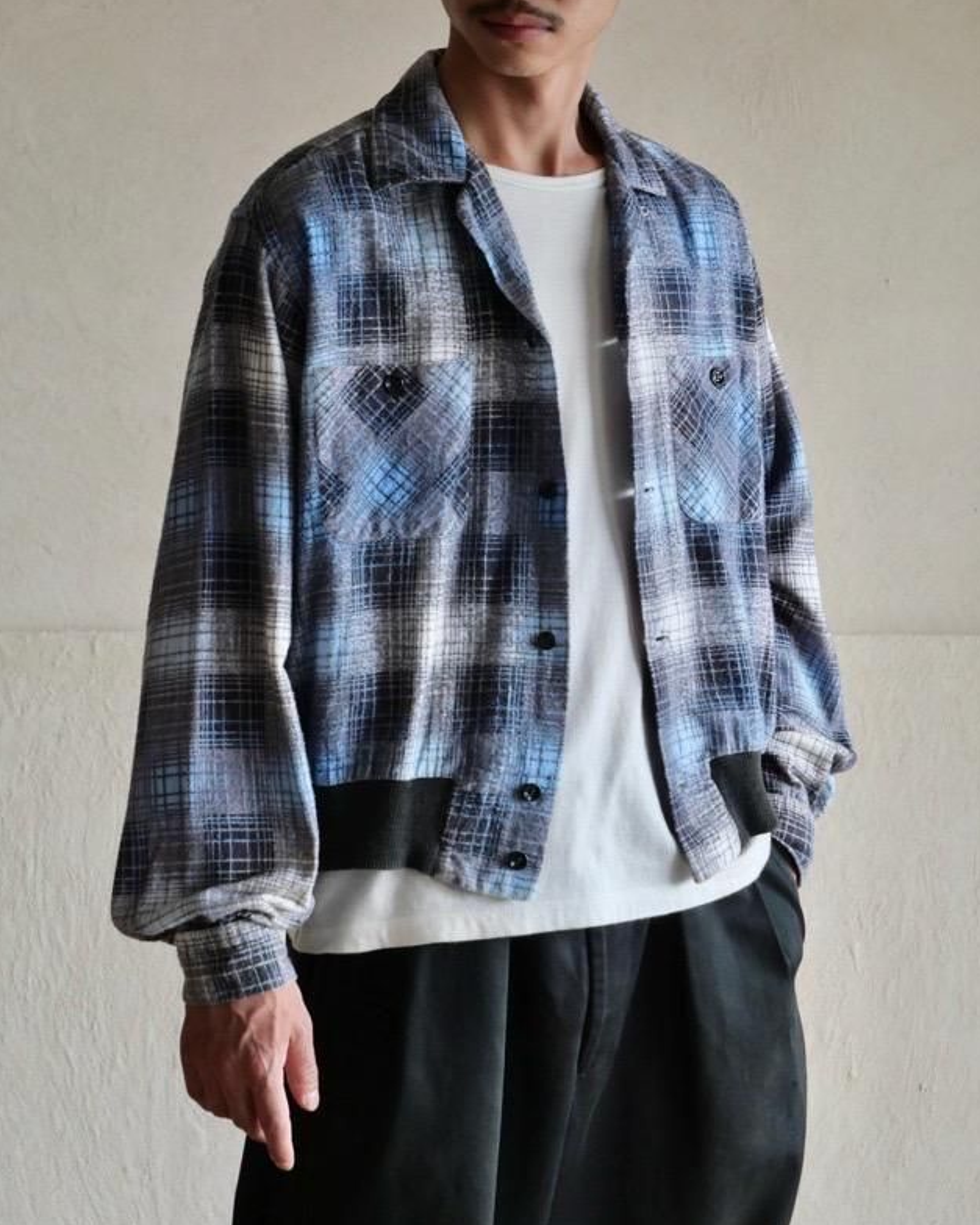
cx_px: 489
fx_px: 3699
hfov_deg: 15.1
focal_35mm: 102
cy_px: 609
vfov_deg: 18.8
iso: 1000
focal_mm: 48
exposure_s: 1/125
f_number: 3.9
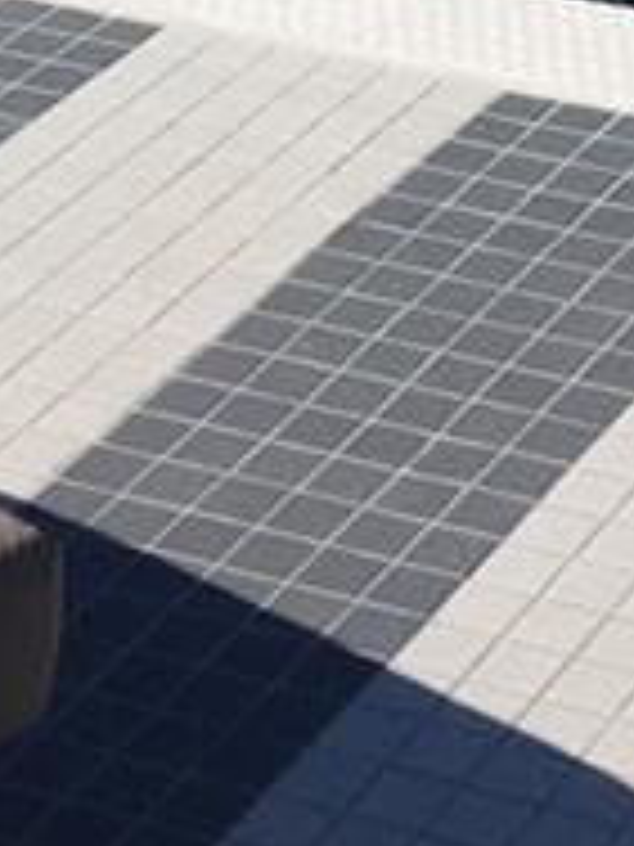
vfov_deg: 9.7
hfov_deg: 8.0
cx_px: 715
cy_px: -1017
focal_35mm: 185
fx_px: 4518
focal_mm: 4.15
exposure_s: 1/4950
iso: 32
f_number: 2.2
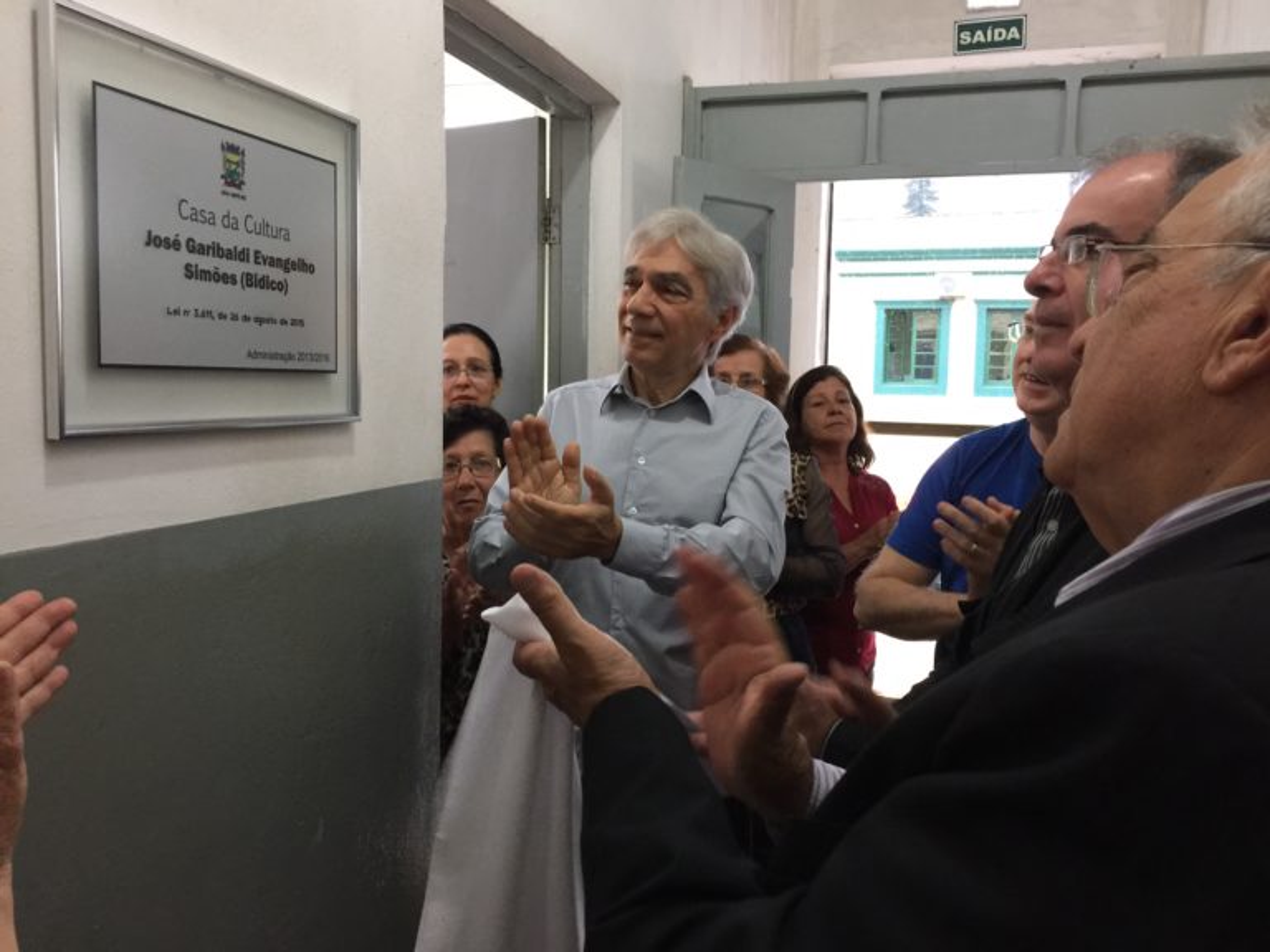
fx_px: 1064
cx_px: 635
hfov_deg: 61.7
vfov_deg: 48.2
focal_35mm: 29
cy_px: 476
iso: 100
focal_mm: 4.15
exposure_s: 1/15
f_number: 2.2
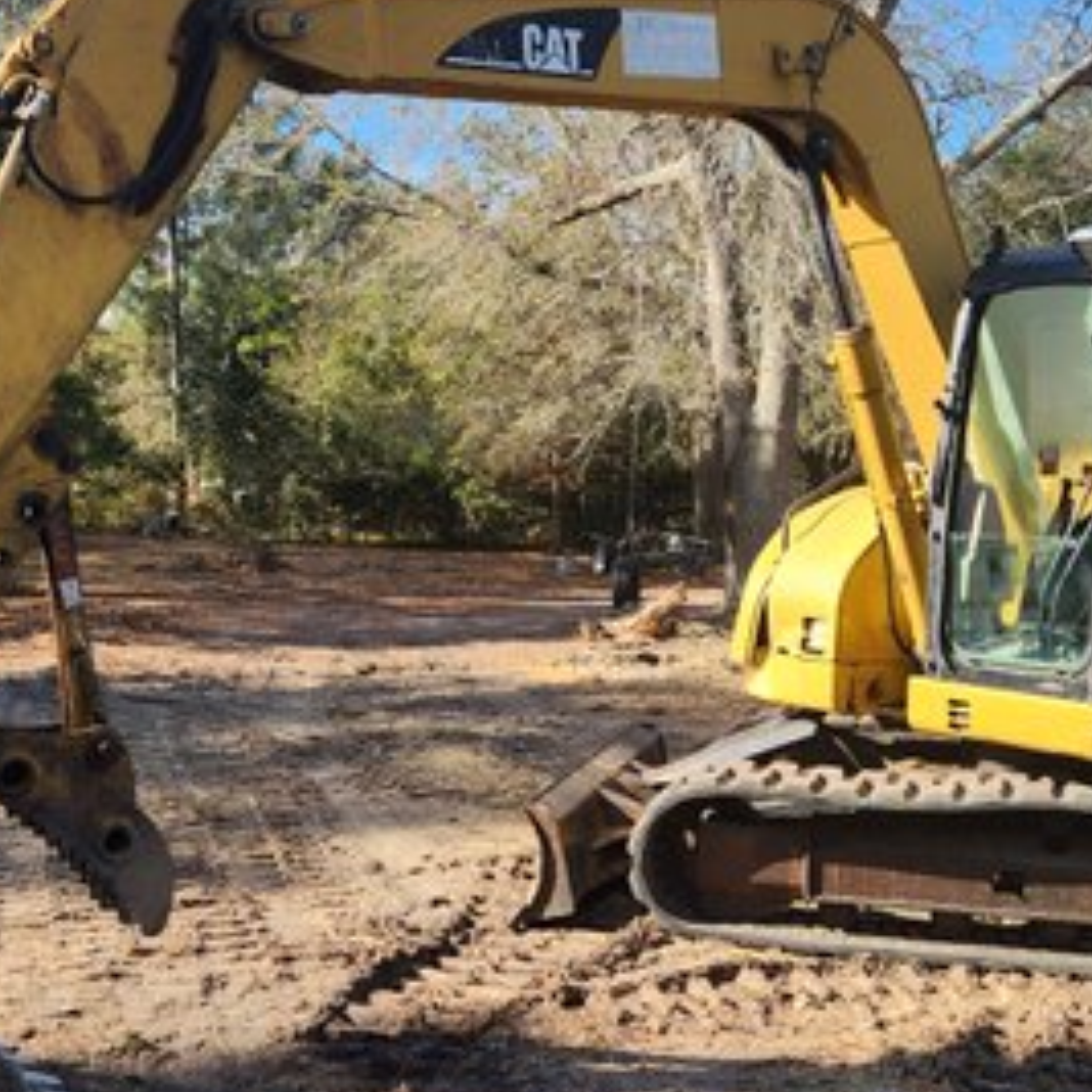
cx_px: 575
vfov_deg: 35.4
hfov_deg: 35.3
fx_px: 1713
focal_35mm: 48
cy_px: 550
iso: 20
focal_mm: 5.4
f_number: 1.8
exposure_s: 1/504
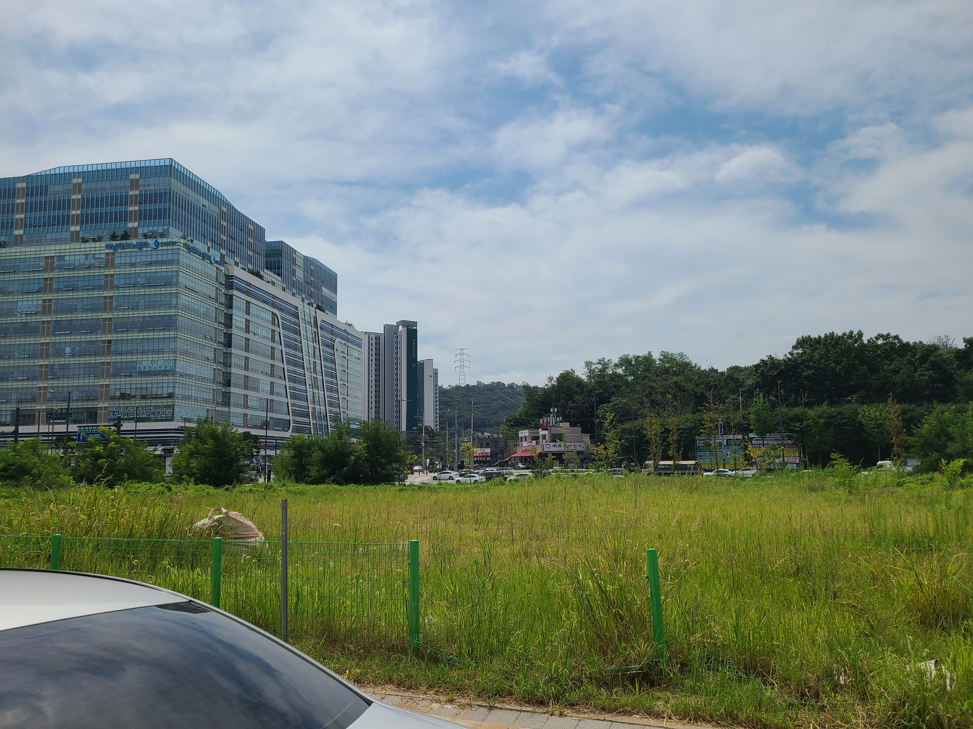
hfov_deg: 67.3
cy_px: 364
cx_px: 486
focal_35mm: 26
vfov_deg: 53.1
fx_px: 731
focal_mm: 5.4
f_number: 1.8
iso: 40
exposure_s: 1/6285
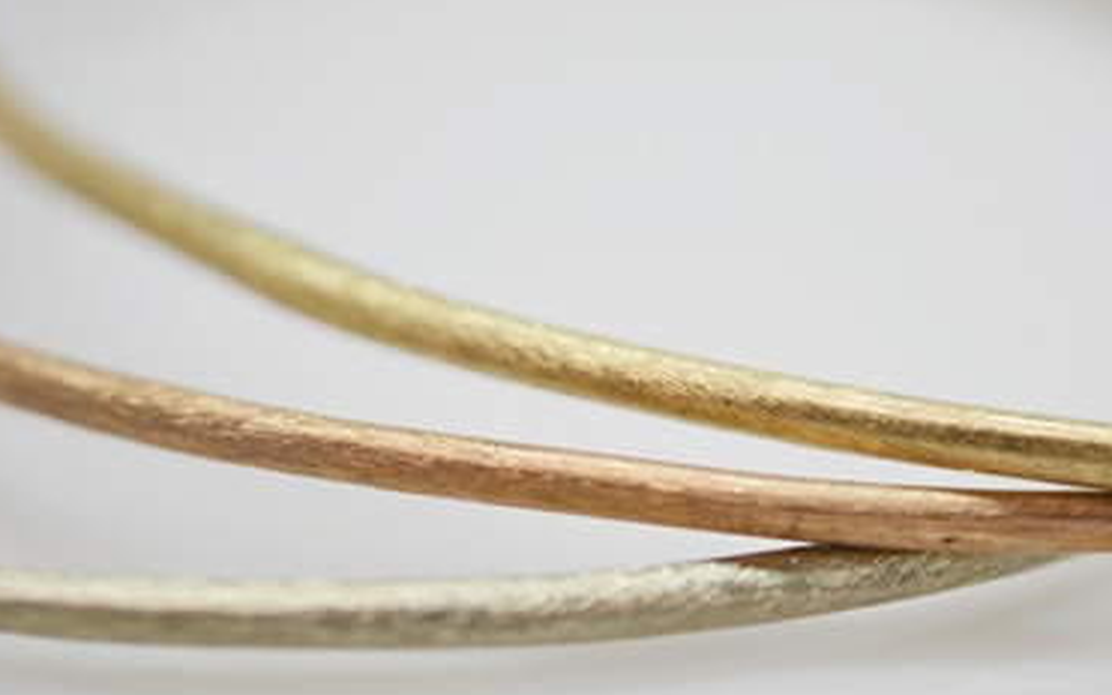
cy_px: 395
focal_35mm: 136
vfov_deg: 9.7
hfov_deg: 15.4
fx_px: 4117
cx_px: 674
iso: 200
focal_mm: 55
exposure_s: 1/125
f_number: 5.6
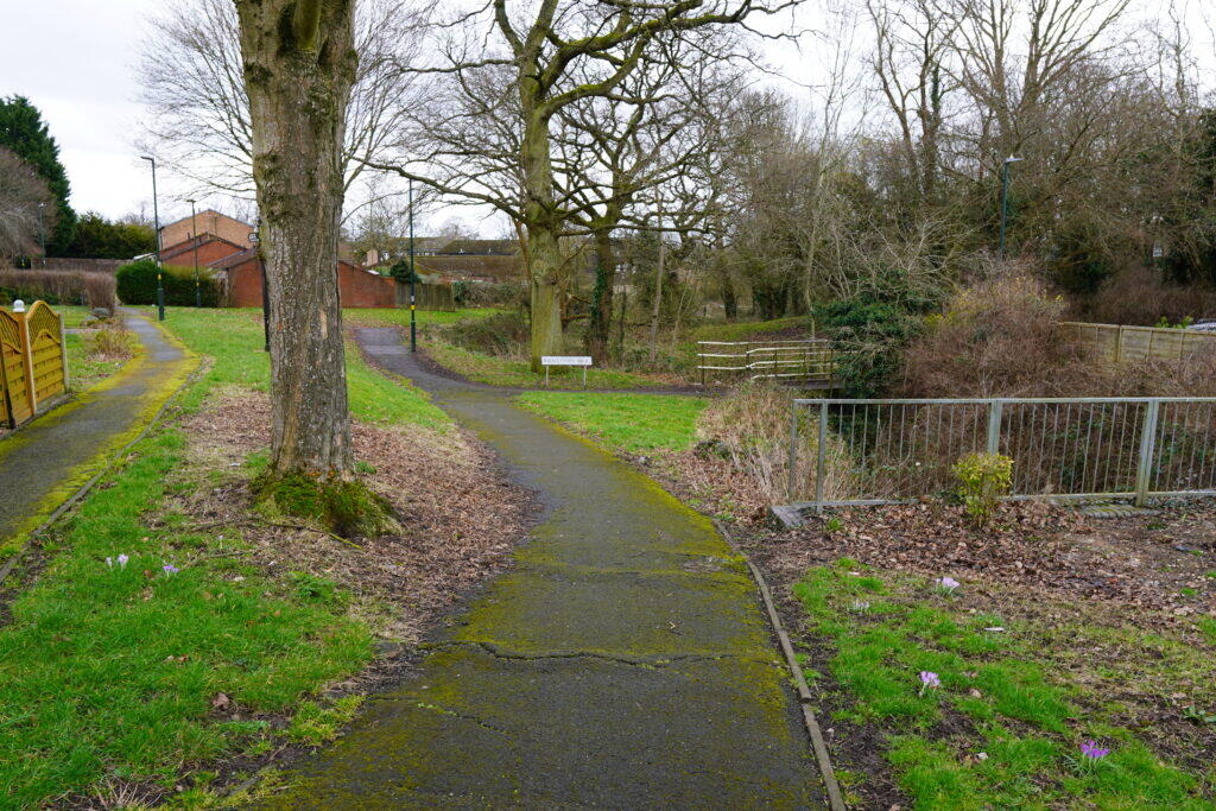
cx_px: 608
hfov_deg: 73.7
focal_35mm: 24
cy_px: 406
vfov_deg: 53.1
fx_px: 811
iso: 100
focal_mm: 16
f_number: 4
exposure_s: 1/60
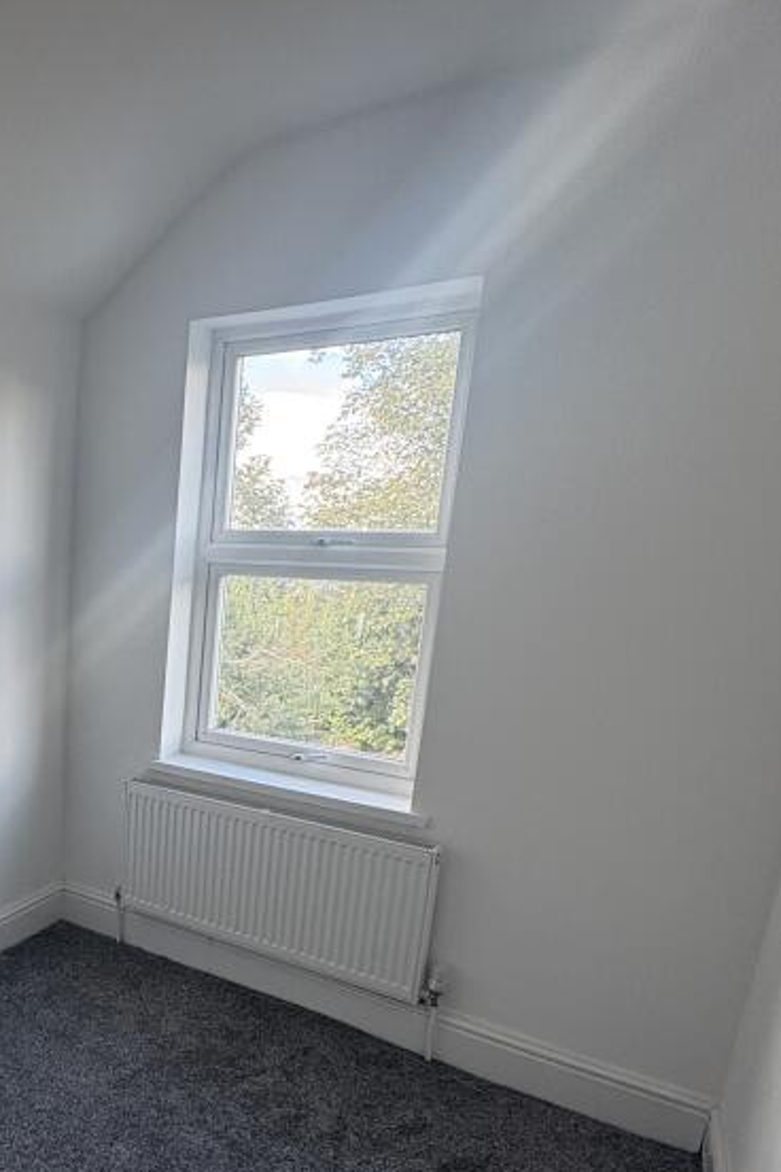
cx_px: 49
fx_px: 879
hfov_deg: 43.0
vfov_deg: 66.0
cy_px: 760
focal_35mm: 27
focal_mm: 2.22
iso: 160
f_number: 2.2
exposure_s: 1/123
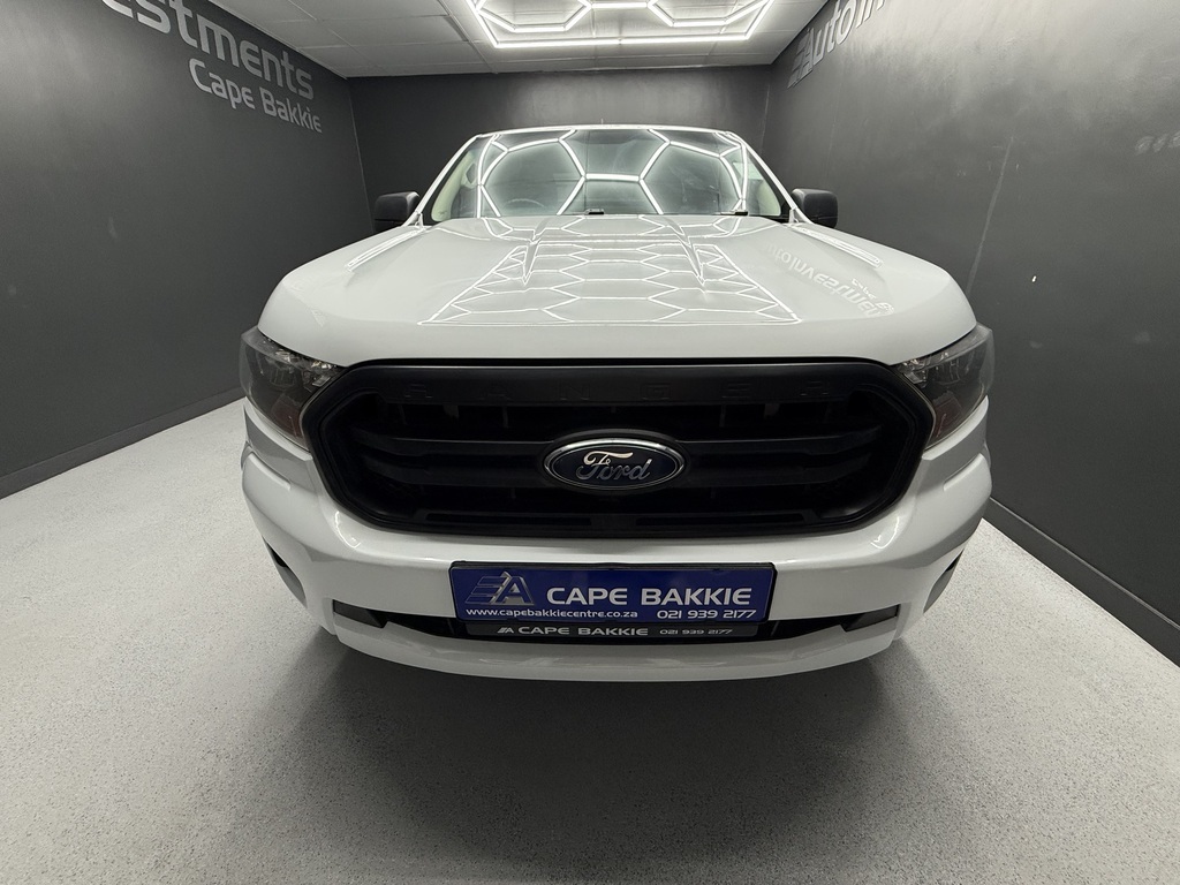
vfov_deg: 85.7
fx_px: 477
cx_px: 590
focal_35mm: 14
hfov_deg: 102.1
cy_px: 442
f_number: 2.2
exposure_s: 1/100
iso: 160
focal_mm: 2.22
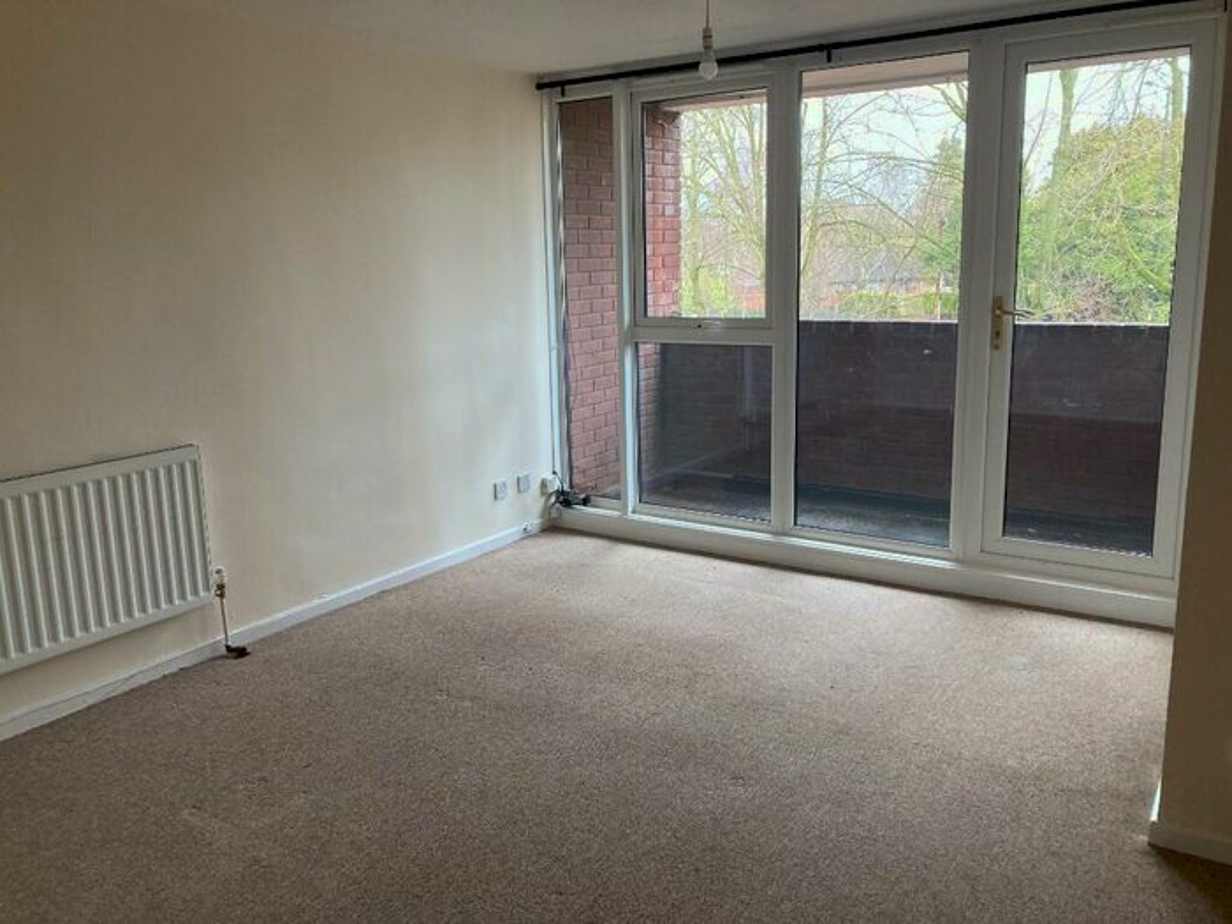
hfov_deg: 63.4
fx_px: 997
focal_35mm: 28
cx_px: 616
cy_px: 462
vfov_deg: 49.7
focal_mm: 3.99
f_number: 1.8
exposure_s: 1/87
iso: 80
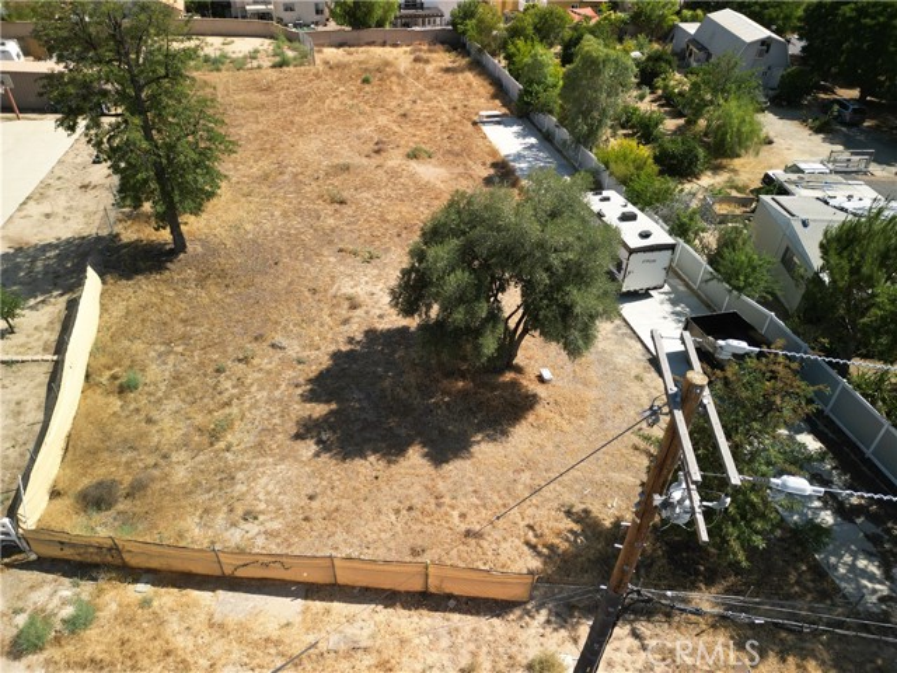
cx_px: 448
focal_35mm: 24
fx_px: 622
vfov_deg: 56.8
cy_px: 336
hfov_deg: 71.6
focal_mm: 6.72
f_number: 1.7
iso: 100
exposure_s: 1/100
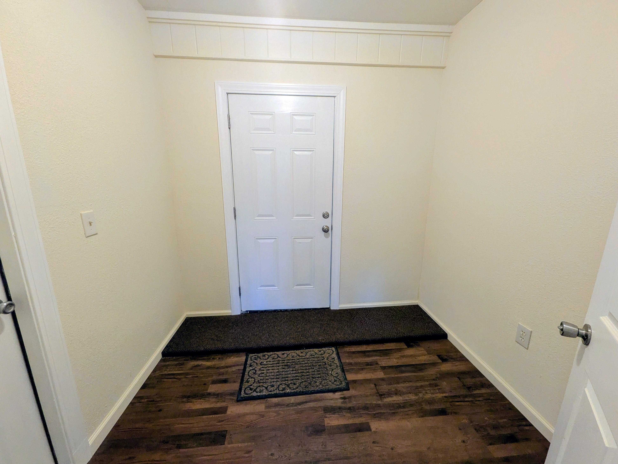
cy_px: 232
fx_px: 250
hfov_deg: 102.1
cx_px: 309
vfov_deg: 85.7
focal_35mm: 14
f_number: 2.2
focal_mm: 1.85
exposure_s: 1/60
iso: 345
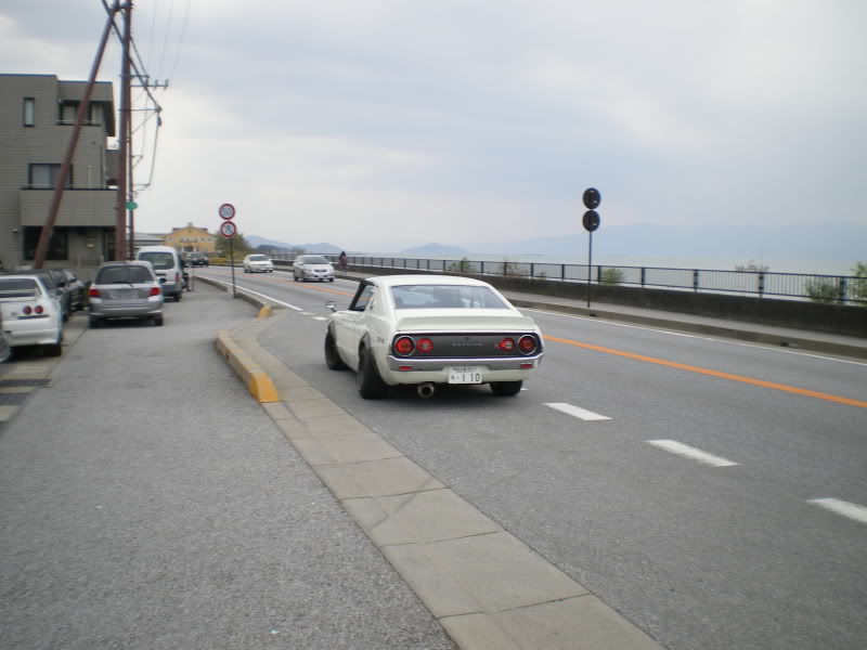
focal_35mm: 36
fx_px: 902
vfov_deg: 39.7
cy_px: 325
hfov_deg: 51.4
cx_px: 434
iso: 50
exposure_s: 1/320
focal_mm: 6.3
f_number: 4.6
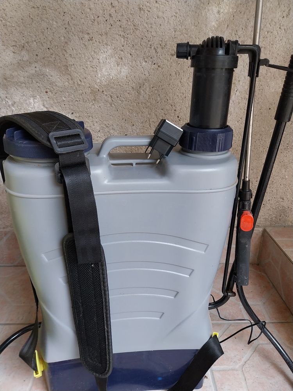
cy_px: 196
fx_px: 293
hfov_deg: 53.1
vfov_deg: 67.3
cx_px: 146
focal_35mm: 26
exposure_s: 1/50
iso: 160
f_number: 1.8
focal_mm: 4
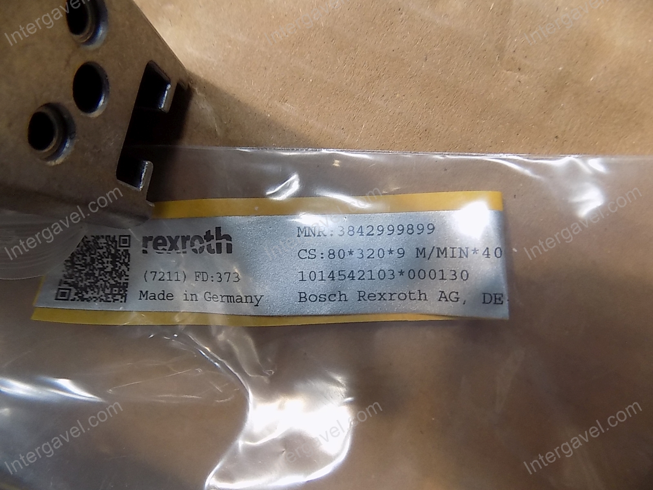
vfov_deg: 58.9
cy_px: 245
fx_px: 434
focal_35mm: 23
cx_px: 326
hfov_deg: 73.9
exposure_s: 1/30
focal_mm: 4
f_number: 3.1
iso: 160
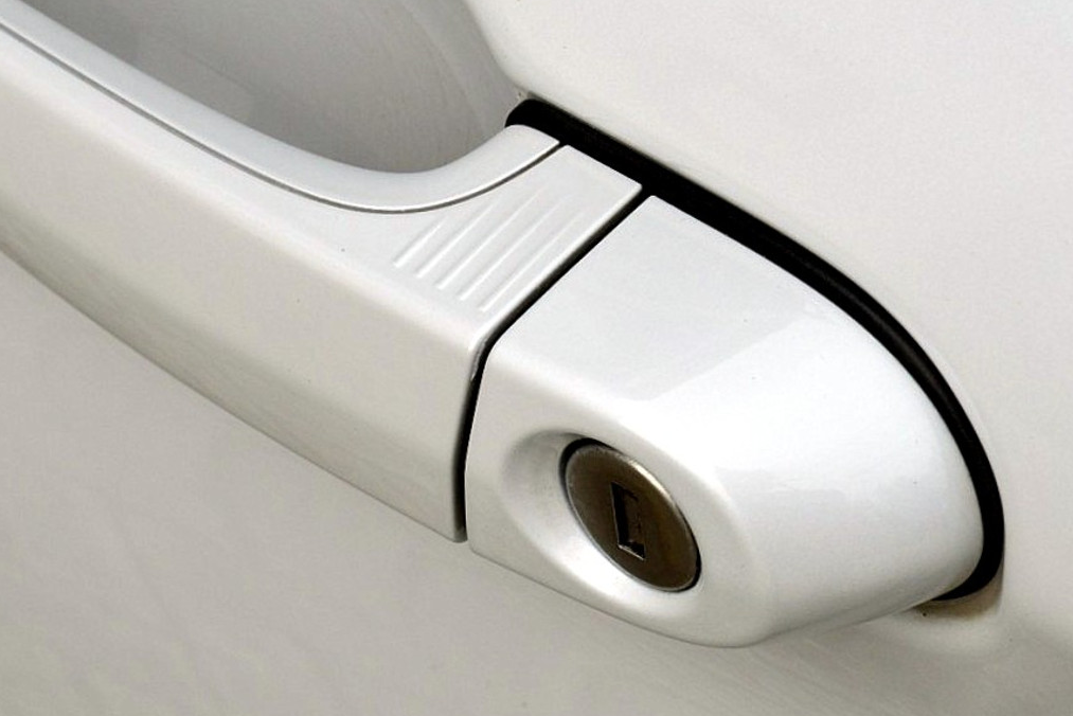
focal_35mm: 108
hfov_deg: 18.9
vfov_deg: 12.7
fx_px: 3220
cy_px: 228
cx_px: 405
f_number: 11
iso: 400
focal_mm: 38
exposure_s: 1/500
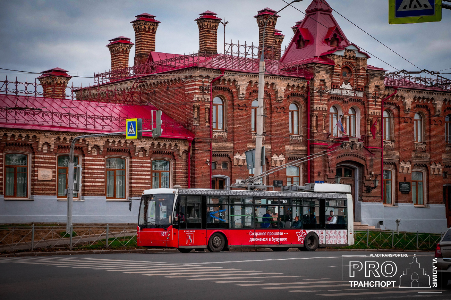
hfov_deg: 24.6
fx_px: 1032
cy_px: 150
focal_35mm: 82
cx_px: 226
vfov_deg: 16.5
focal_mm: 55
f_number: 7.1
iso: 800
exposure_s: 1/800
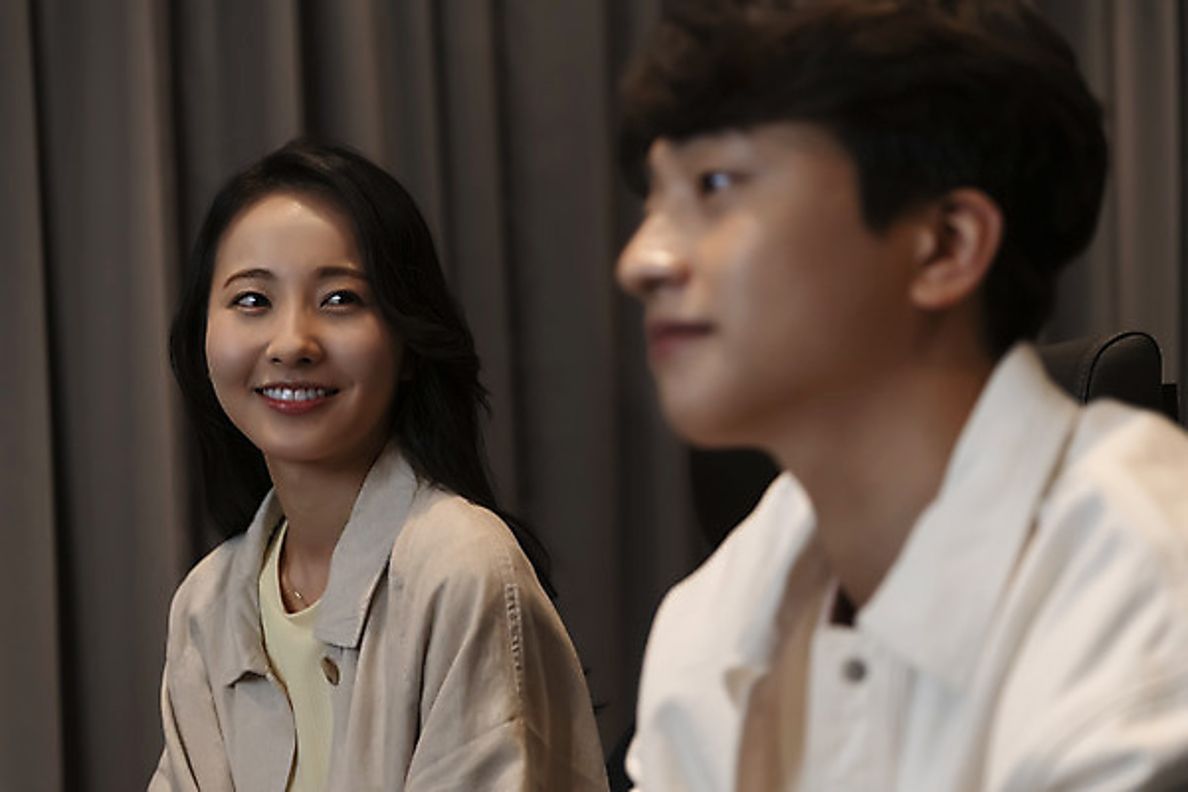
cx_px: 594
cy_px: 396
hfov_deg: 28.8
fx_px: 2310
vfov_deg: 19.5
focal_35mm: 70
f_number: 2.8
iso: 1250
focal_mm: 70
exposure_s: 1/125
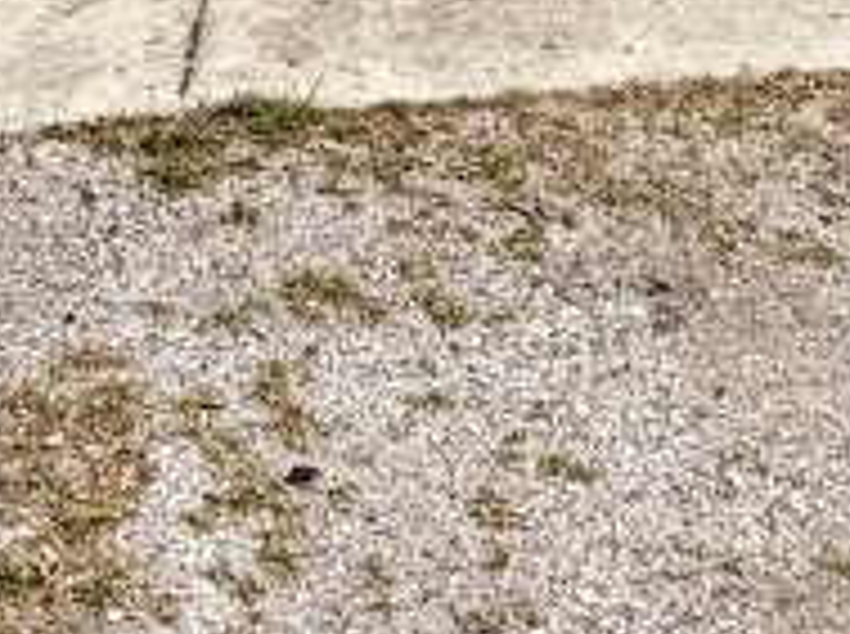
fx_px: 1863
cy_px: -647
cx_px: 540
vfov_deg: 15.4
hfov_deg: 25.6
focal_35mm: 76
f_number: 2.2
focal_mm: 2.22
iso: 25
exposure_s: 1/770
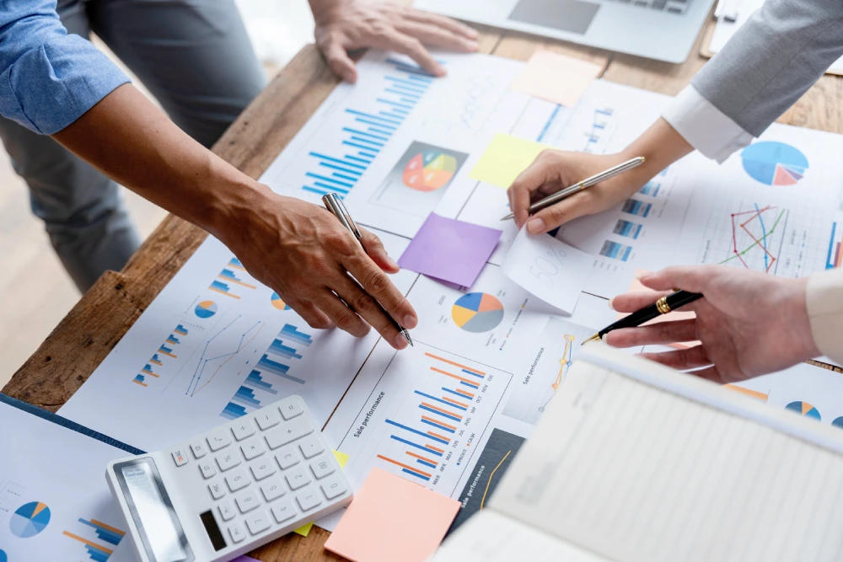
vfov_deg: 31.1
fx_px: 1012
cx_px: 422
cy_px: 281
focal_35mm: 43
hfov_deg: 45.2
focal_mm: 43.2
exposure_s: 1/200
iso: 200
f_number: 2.8
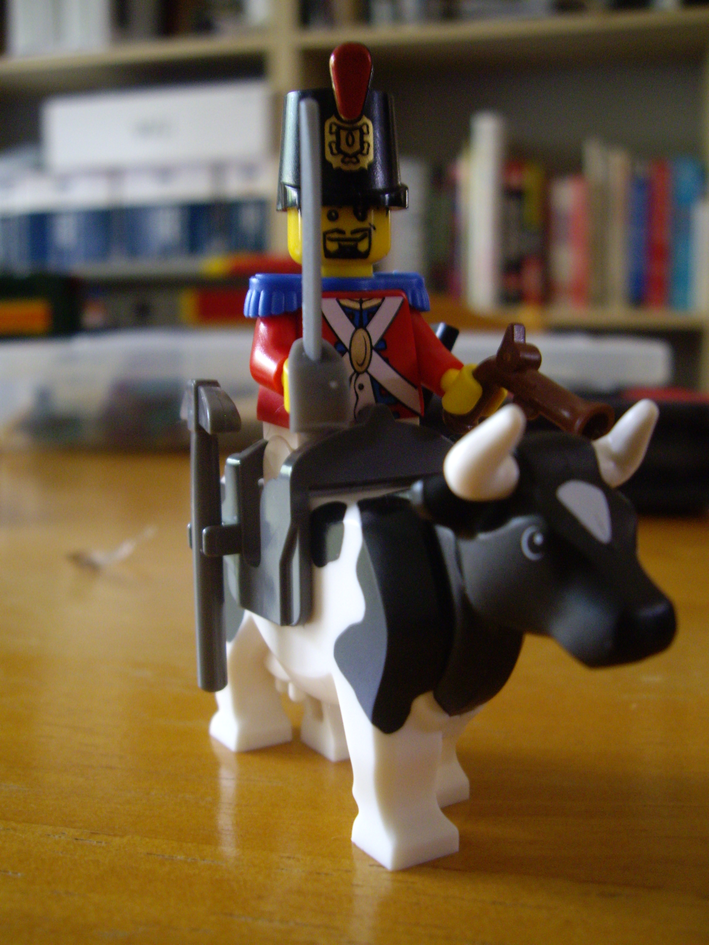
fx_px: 1038
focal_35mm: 38
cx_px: 354
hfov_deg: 37.7
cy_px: 472
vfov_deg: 49.0
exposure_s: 1/8
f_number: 2.7
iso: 200
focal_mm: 6.2
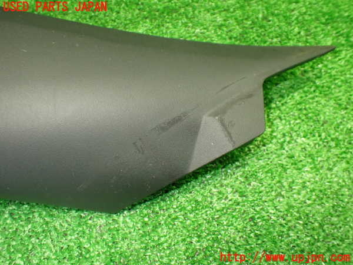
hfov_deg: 60.0
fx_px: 306
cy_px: 132
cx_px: 176
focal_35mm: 30
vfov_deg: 46.8
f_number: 2.3
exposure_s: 1/80
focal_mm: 5.4
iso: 800
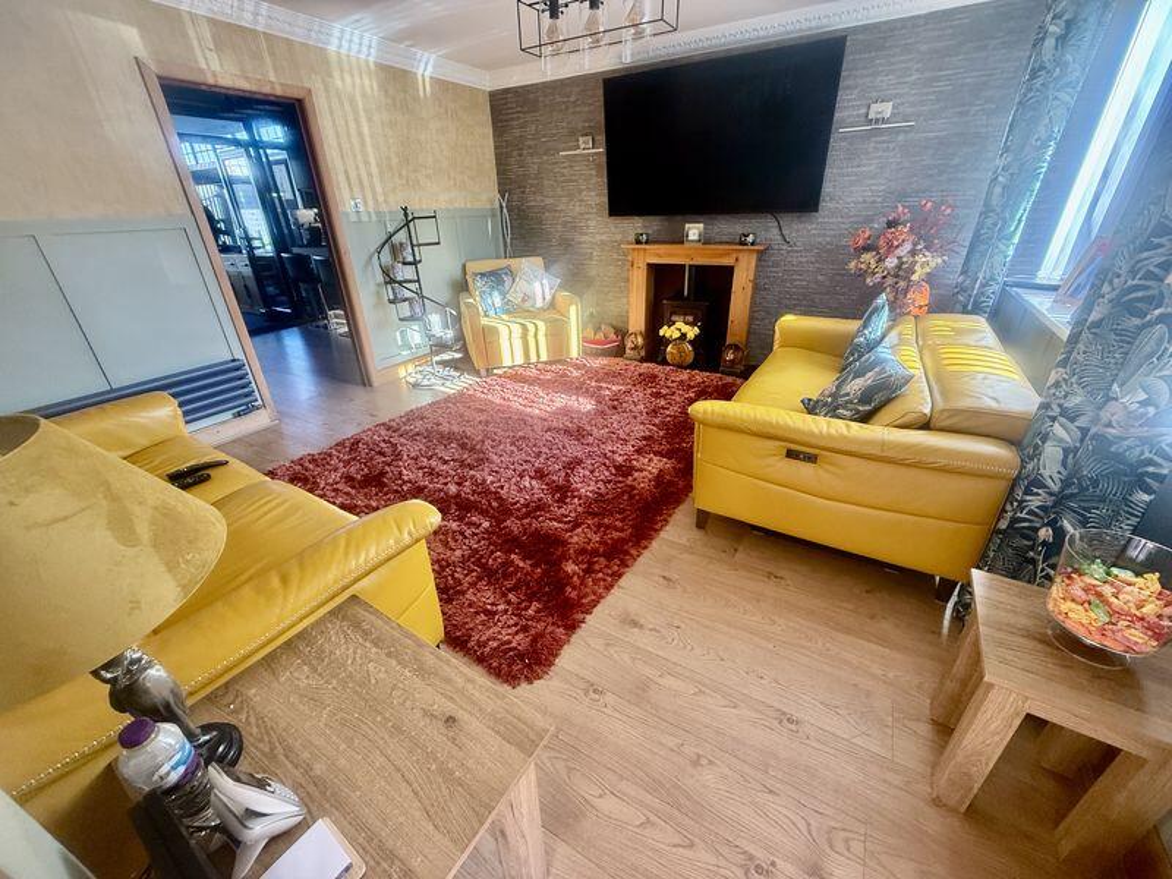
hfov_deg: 102.1
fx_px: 474
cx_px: 586
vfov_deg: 85.7
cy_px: 440
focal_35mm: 14
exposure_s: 1/99
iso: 250
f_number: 2.2
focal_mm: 2.22
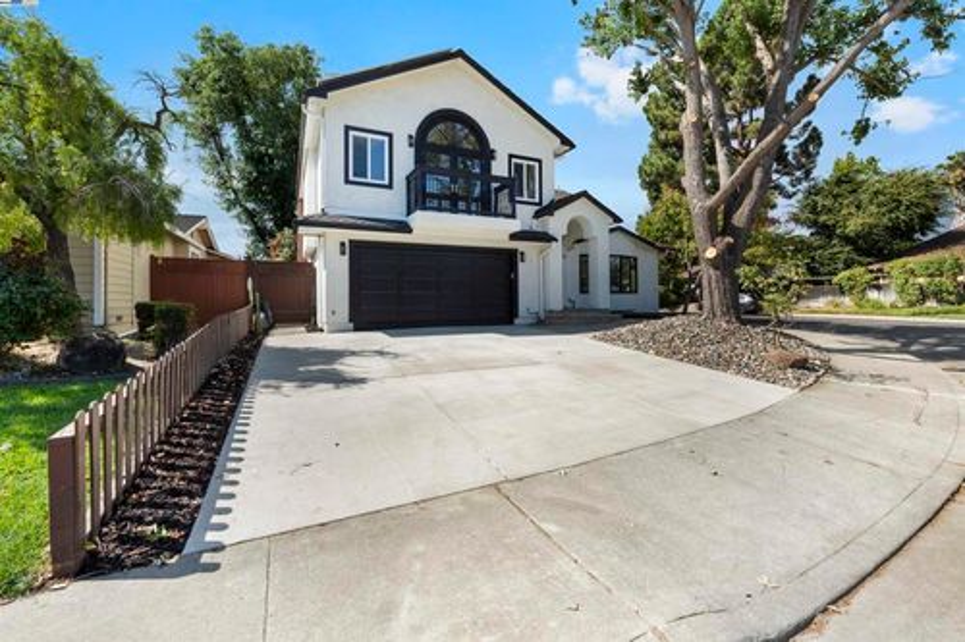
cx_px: 482
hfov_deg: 104.3
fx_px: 375
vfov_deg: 81.2
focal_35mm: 14
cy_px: 321
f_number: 16
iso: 100
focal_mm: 14
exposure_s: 1/15
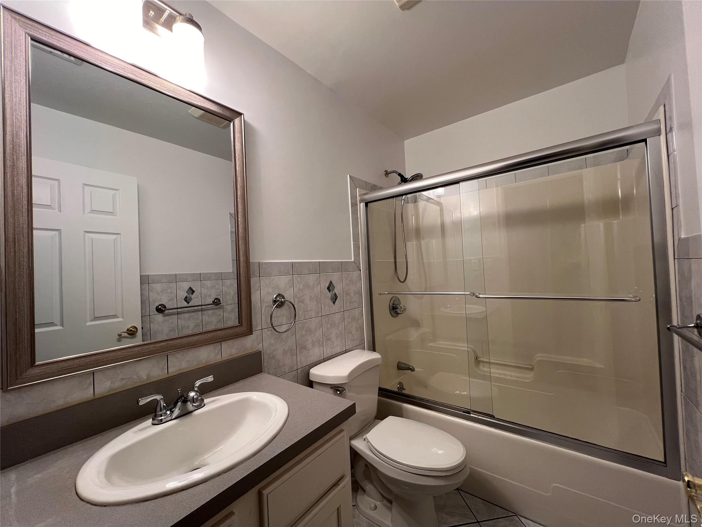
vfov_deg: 89.9
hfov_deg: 106.2
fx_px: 264
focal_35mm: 13
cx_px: 351
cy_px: 264
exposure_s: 1/120
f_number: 1.8
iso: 125
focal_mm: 1.57
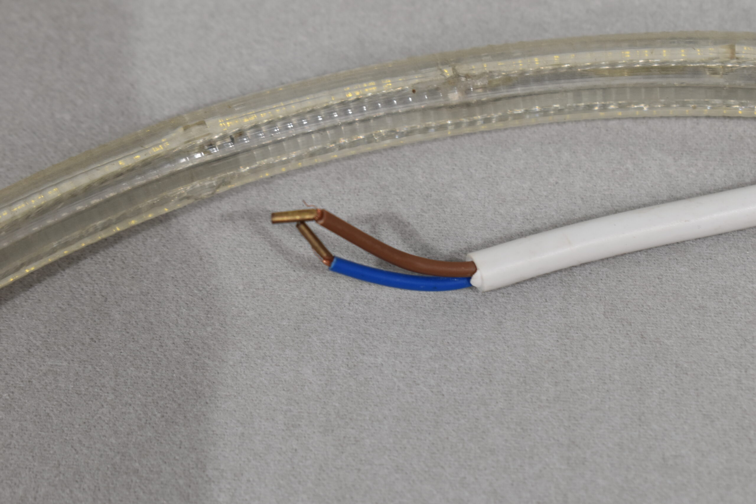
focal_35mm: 82
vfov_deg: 16.6
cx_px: 378
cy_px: 252
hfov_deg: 24.6
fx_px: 1732
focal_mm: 55
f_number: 7.1
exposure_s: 1/60
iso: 400
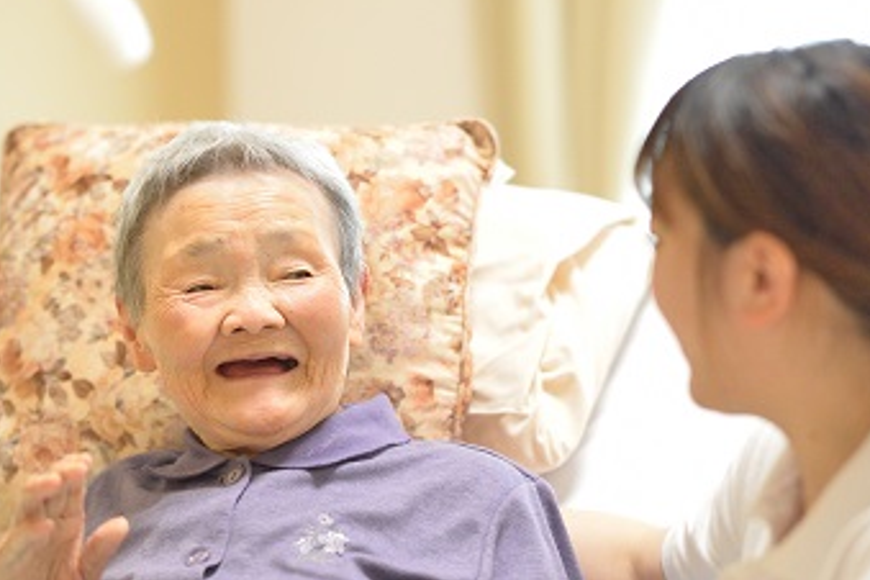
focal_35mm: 155
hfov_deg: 13.2
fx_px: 3746
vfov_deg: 8.9
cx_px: 462
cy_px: 312
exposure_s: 1/1250
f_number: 2
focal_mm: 105
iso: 6400
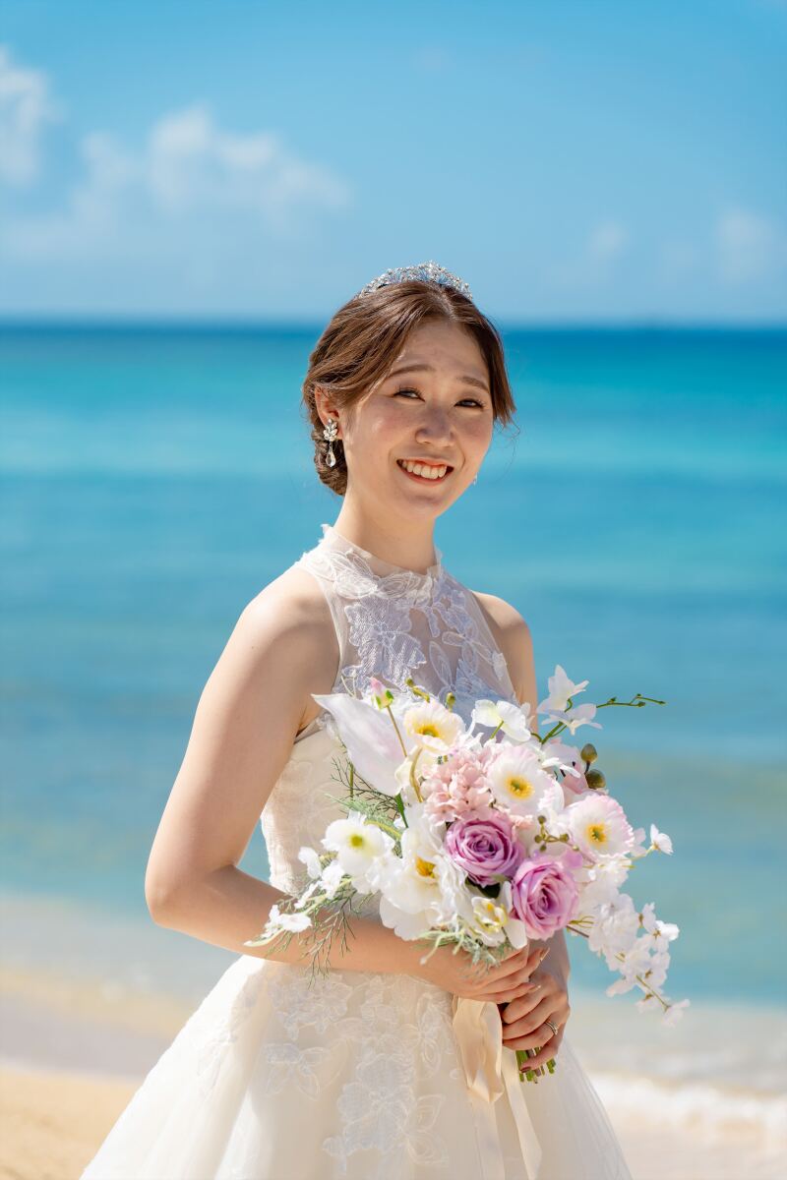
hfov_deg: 13.7
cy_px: 590
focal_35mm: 100
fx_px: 3279
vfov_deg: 20.4
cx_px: 394
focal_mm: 100
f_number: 3.5
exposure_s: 1/3200
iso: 200
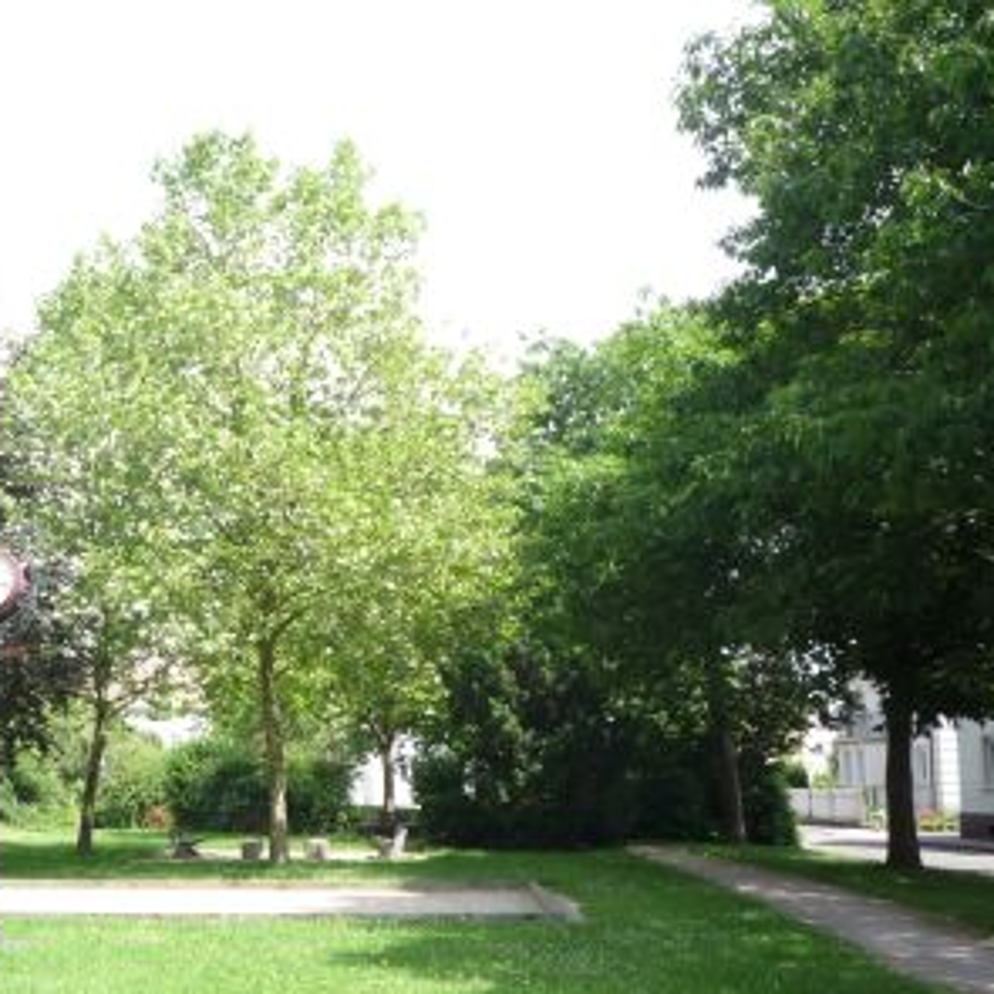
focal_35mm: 46
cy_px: 603
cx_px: 219
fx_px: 1494
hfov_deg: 35.7
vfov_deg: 36.6
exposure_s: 1/250
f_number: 4
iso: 125
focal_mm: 5.2
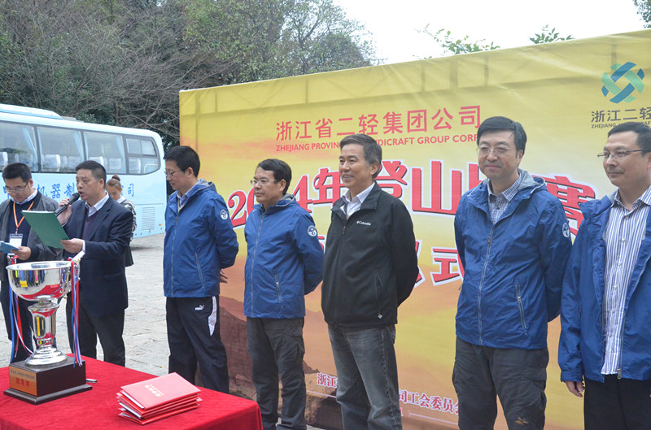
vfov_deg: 36.7
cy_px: 215
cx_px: 326
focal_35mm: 36
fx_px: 649
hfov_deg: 53.2
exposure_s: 1/250
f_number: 7.1
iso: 3600
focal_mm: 24
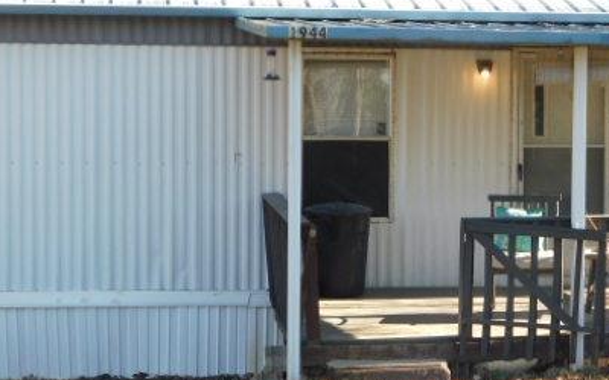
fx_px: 1859
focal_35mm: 112
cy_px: 233
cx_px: 460
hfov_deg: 18.5
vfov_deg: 11.7
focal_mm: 11.7
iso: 125
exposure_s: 1/200
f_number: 4.2
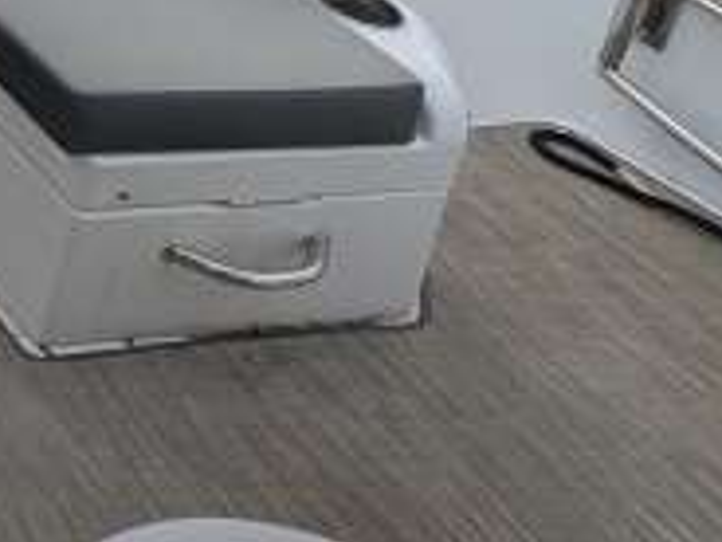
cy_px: -471
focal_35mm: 52
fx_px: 1085
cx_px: -689
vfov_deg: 19.6
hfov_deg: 20.0
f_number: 1.7
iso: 54
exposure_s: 1/3448
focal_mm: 2.02
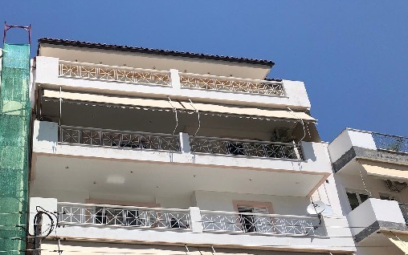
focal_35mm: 45
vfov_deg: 27.6
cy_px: 228
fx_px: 501
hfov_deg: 43.1
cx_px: 107
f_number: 1.8
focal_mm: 3.99
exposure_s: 1/3205
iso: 20
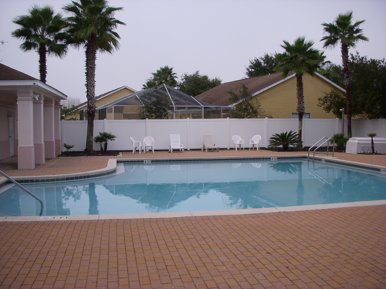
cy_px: 144
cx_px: 193
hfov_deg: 49.0
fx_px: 424
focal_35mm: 38
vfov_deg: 37.7
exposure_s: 1/250
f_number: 3.3
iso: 100
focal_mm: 6.3
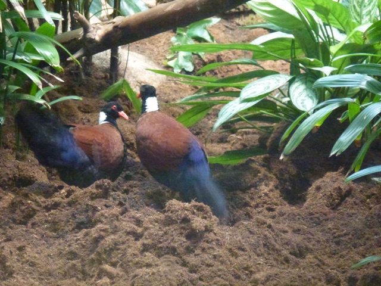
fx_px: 2928
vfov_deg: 5.6
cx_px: 190
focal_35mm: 266
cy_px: 143
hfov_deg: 7.4
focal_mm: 47.7
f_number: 5.6
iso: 1600
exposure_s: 1/30
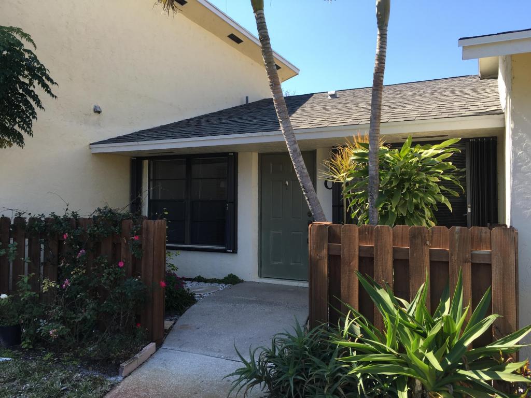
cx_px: 266
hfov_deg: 61.7
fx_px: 445
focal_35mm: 29
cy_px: 199
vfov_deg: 48.2
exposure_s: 1/530
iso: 25
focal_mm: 4.15
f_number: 2.2
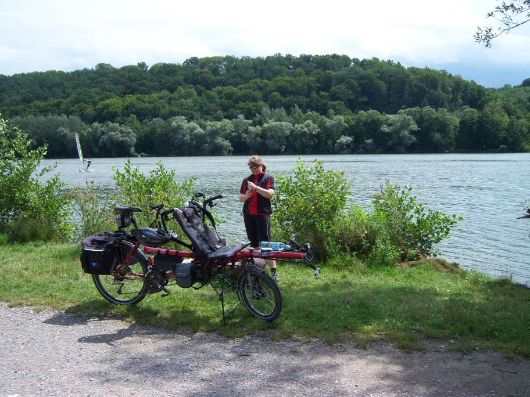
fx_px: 551
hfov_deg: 51.4
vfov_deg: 39.7
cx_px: 265
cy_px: 198
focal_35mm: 36
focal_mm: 7.5
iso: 80
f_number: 4.8
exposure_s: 1/400
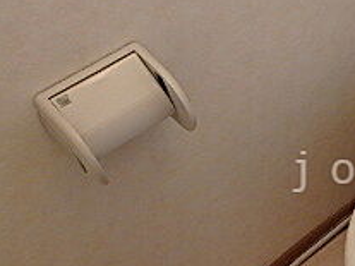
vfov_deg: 22.5
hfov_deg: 26.9
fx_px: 666
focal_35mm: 65
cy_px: 172
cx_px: 410
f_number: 3.5
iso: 250
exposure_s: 1/30
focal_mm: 3.7
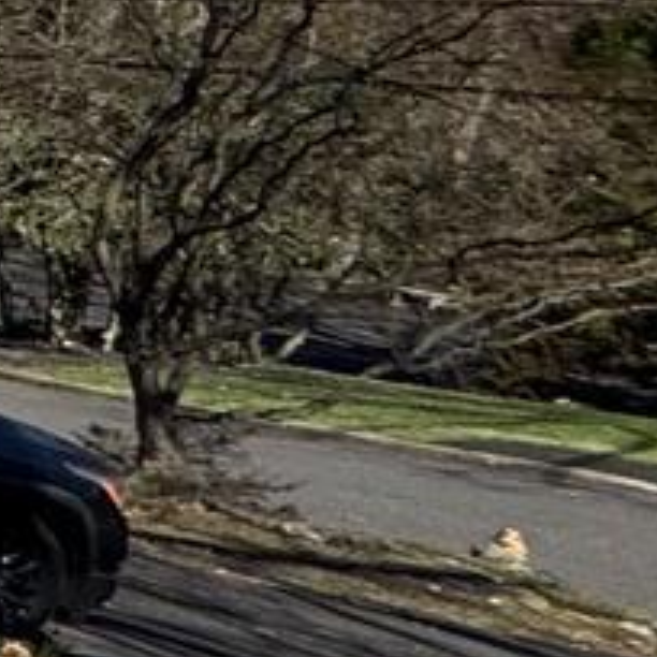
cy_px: -116
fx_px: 2663
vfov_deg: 13.7
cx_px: -2625
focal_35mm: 124
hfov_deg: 6.4
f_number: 2.2
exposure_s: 1/2083
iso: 50
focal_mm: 2.22
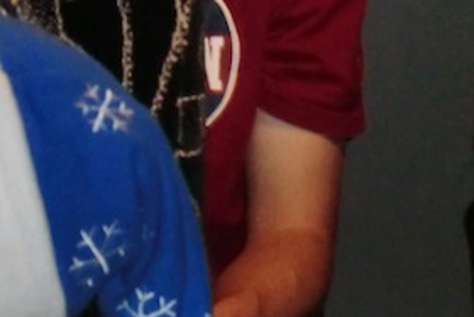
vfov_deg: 4.4
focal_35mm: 312
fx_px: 4110
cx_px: -117
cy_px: 164
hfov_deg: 6.6
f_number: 5
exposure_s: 1/15
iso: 500
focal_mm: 18.8
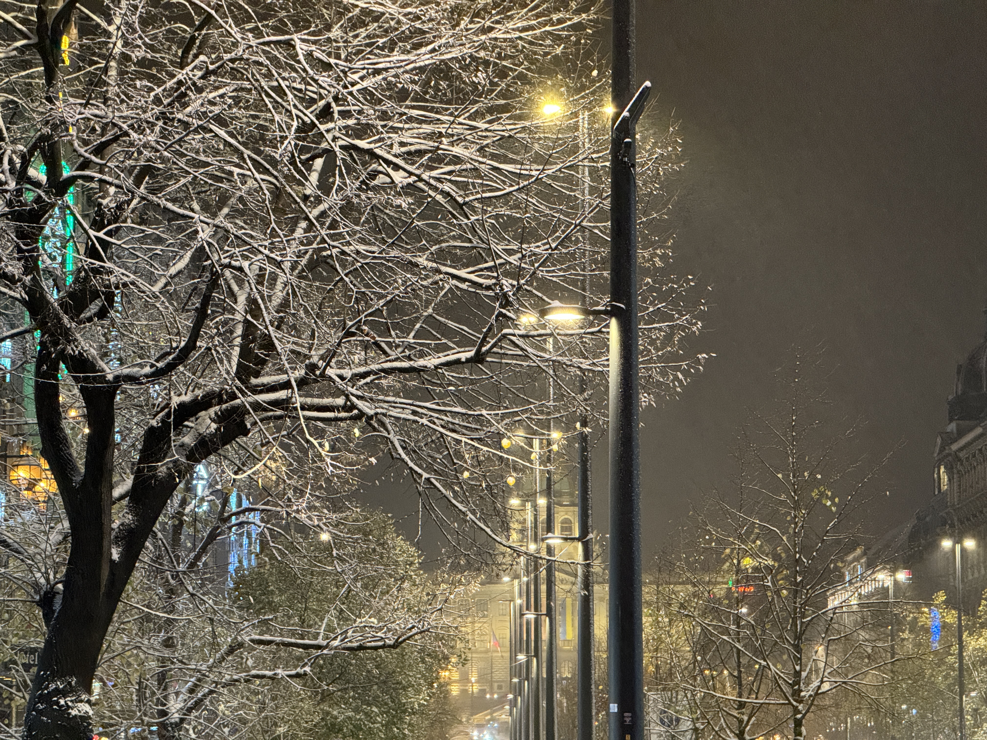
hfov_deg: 16.4
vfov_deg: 12.3
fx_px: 3422
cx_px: 494
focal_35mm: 120
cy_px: 370
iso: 1000
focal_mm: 15.66
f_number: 2.8
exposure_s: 1/40
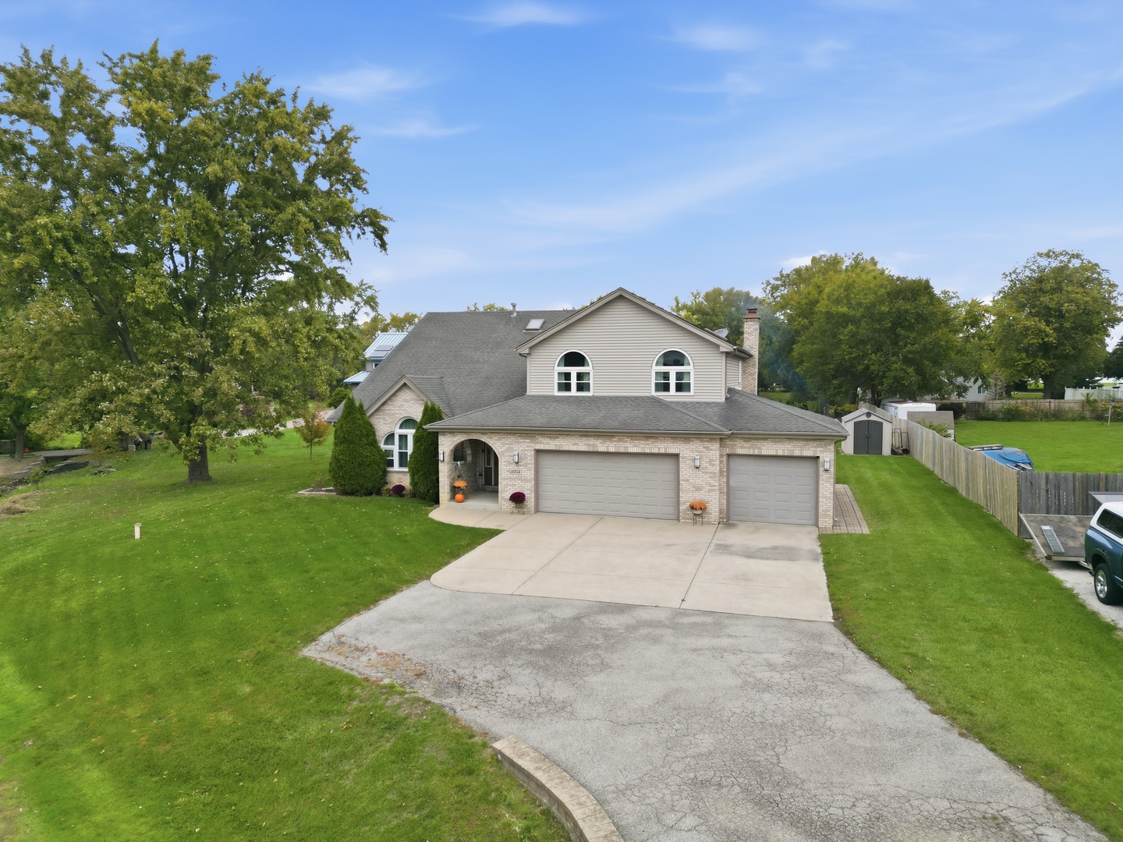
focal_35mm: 24
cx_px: 562
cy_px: 421
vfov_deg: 56.8
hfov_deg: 71.6
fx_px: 779
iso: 100
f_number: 1.7
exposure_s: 1/800
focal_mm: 6.7
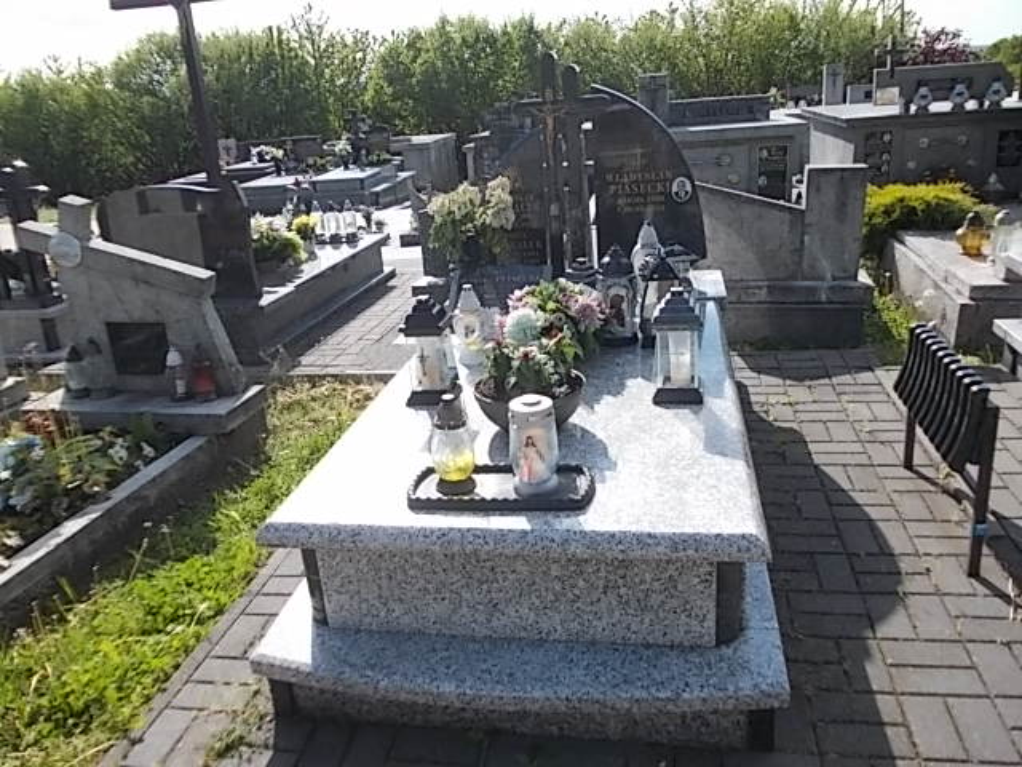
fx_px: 827
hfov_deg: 63.4
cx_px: 511
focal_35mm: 28
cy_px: 384
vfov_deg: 49.7
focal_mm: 4
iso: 80
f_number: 5.4
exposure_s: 1/200
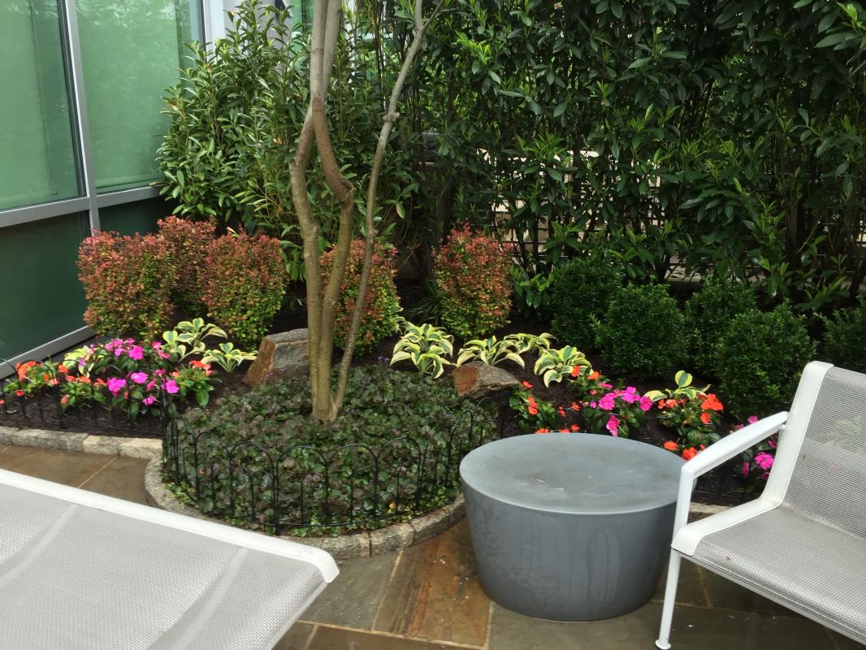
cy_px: 325
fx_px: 726
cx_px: 433
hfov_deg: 61.6
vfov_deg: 48.2
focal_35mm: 29
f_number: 2.2
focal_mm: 4.15
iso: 40
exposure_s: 1/40
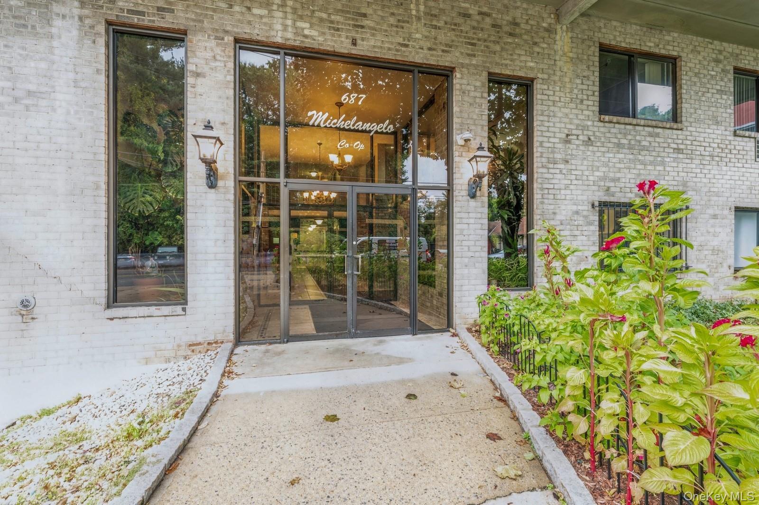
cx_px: 380
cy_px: 252
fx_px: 327
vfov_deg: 75.4
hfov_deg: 98.6
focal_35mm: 16
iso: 200
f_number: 11
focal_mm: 15.5
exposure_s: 1.6
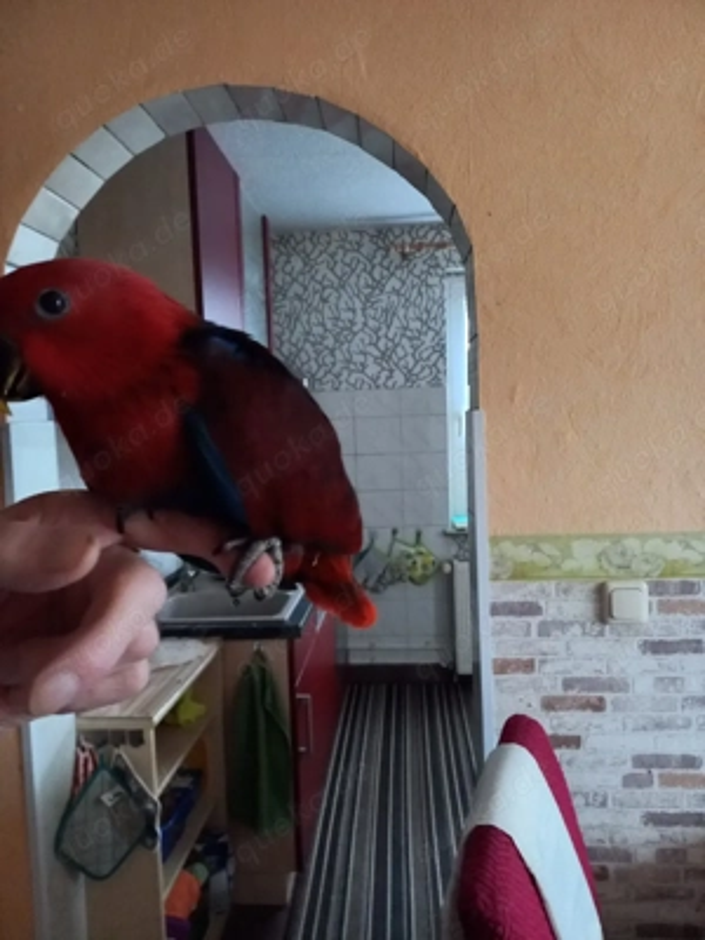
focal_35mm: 25
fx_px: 679
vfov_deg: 69.4
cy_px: 470
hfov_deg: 54.9
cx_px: 352
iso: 1250
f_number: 1.8
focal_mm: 4.65
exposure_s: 1/20
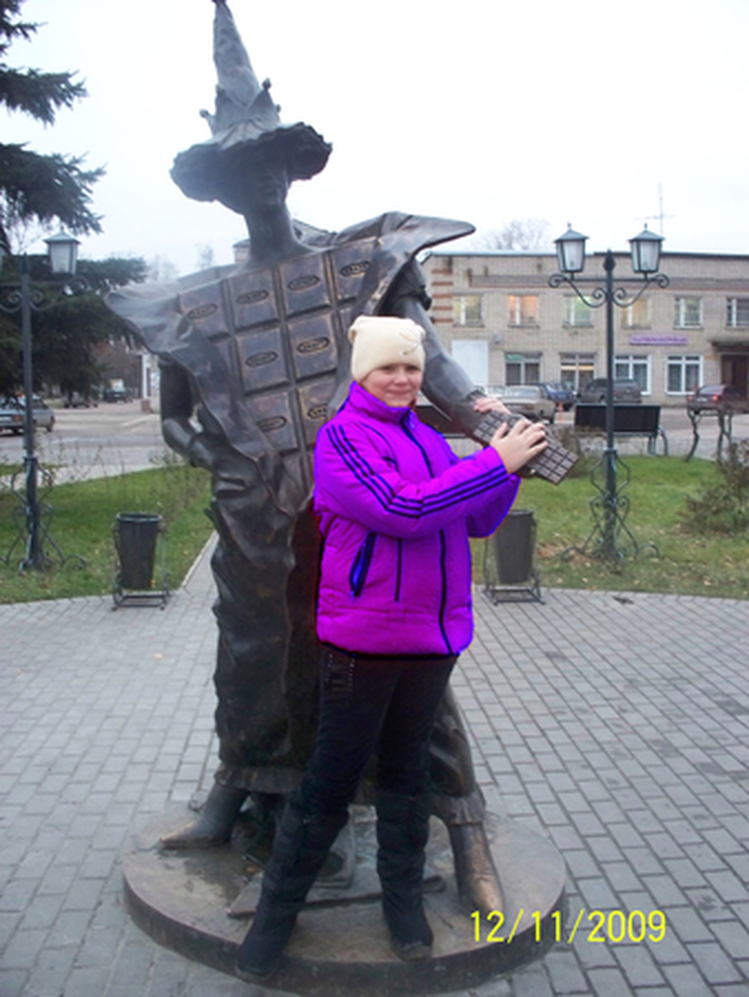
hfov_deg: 39.7
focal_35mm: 36
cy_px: 498
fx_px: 1038
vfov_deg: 51.3
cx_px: 374
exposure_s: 1/30
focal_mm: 7.54
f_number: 2.8
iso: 400
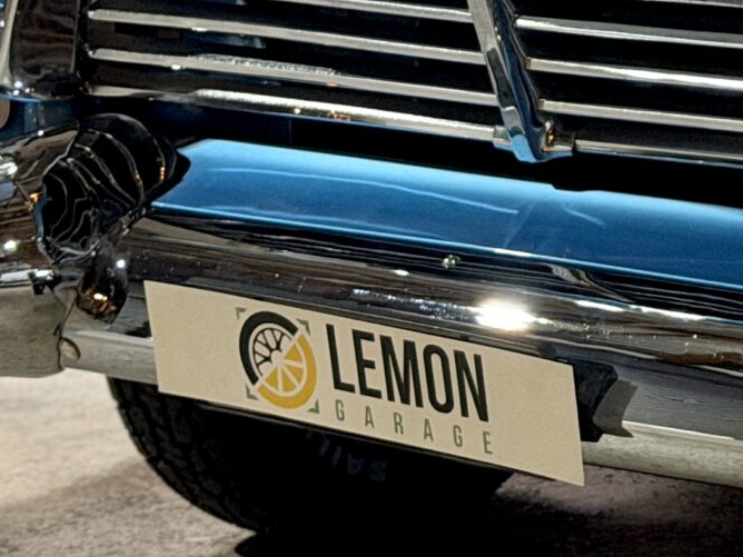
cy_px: -186
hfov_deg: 10.5
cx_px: 1042
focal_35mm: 184
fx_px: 3949
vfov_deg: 8.0
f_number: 1.78
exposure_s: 1/33
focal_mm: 6.76
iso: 200
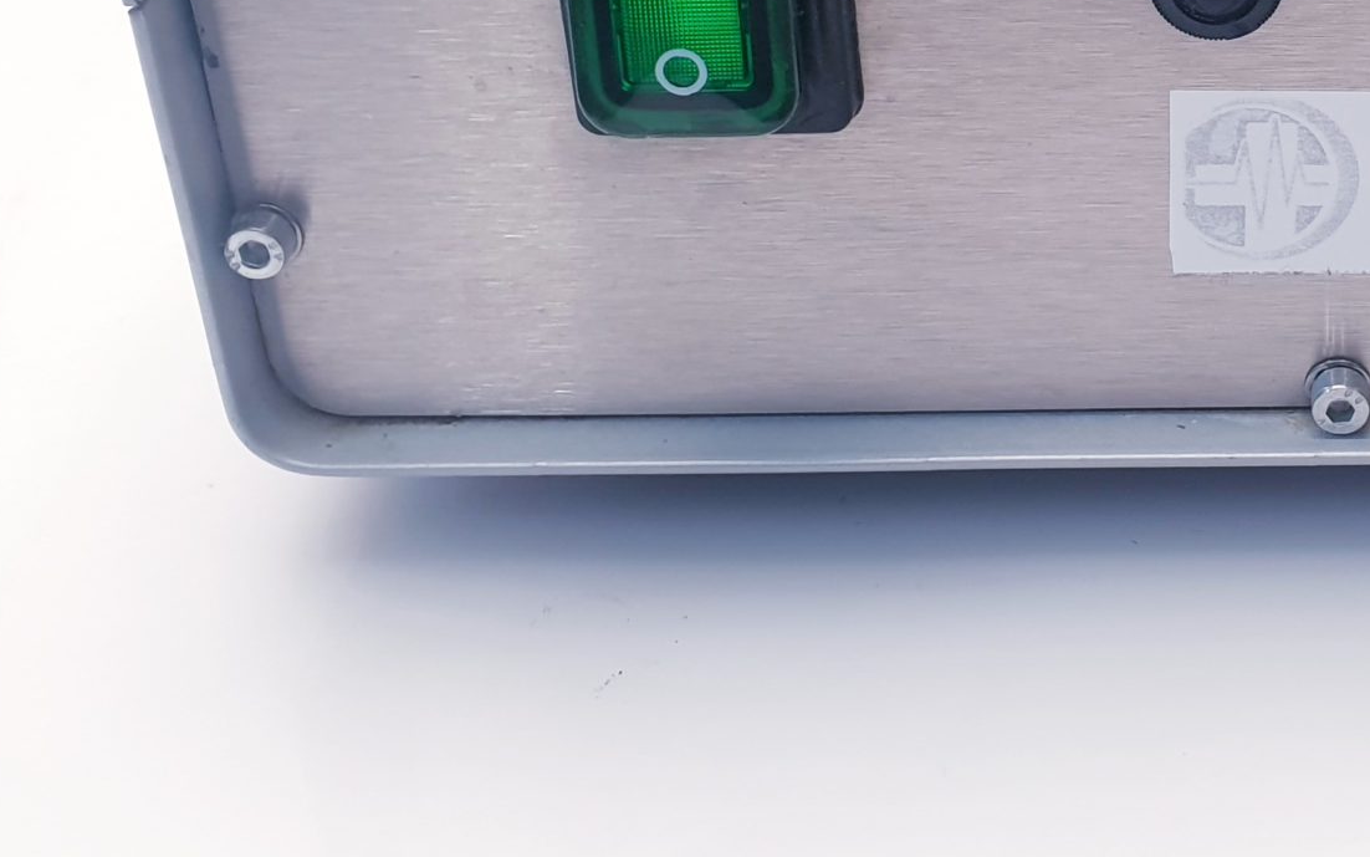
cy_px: -19
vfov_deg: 19.7
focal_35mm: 64
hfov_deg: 29.9
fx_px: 2390
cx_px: 1354
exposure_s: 1/50
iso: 80
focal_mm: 4.3
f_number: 2.4
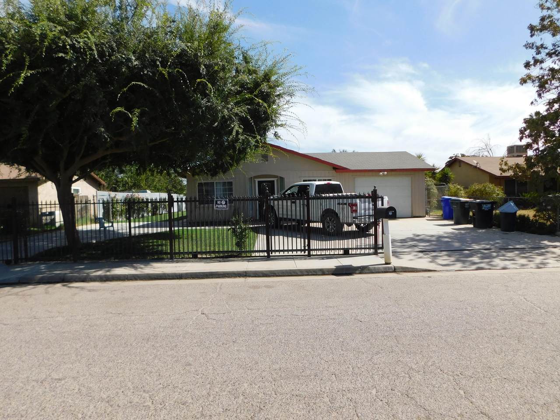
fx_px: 372
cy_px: 210
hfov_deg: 73.9
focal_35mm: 23
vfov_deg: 58.9
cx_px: 280
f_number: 6
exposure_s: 1/400
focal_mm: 4
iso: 125
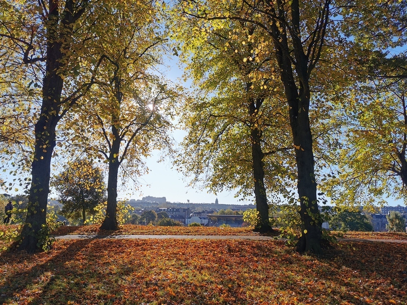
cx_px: 204
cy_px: 152
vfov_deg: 51.4
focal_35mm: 27
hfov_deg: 65.3
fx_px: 317
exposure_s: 1/4739
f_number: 1.6
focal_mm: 5.56
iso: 50
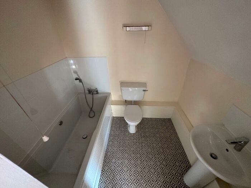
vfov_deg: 85.7
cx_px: 126
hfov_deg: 102.1
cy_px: 94
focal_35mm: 14
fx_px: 102
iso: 400
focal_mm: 2.22
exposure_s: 1/60
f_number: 2.2
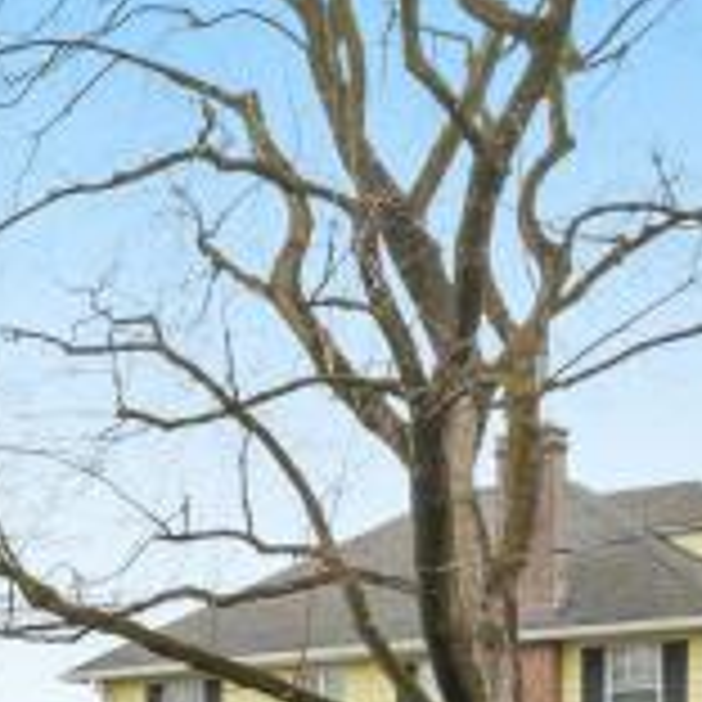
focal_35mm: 98
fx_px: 2248
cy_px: 886
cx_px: -500
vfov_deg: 16.8
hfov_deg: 15.6
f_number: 1.8
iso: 220
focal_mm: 8.67
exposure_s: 1/730
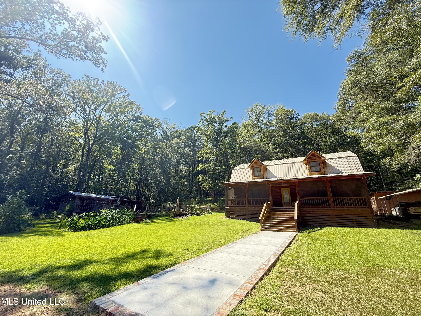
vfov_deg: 85.7
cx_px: 210
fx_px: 170
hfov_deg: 102.1
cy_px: 158
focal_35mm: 14
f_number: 2.2
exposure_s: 1/260
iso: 50
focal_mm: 2.22
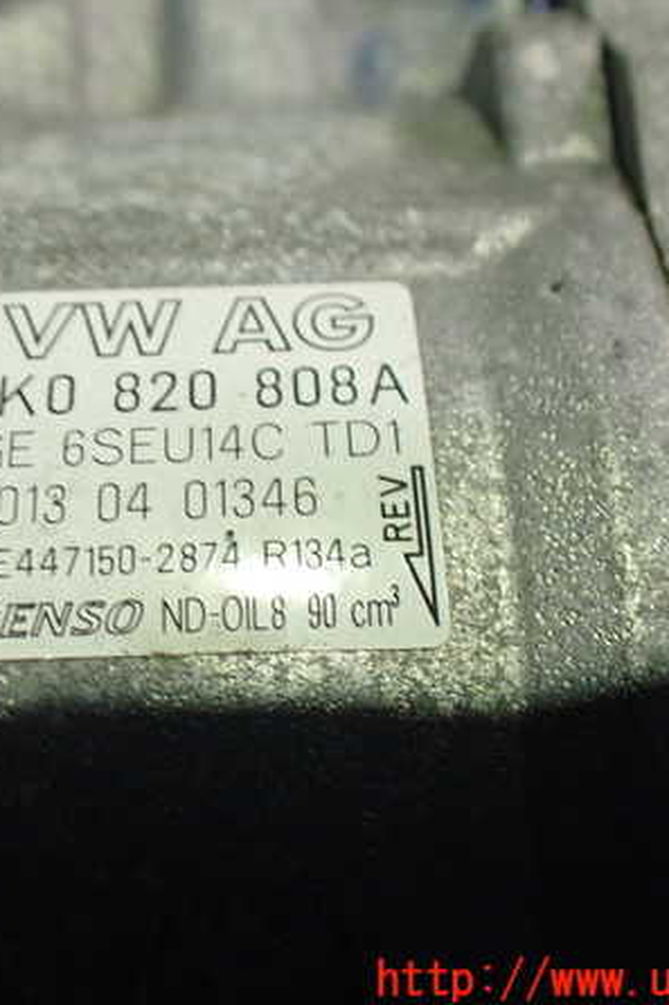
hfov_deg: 31.6
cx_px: 209
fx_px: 1172
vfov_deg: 46.4
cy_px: 502
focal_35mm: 42
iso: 800
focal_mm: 5.4
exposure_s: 1/50
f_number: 2.3
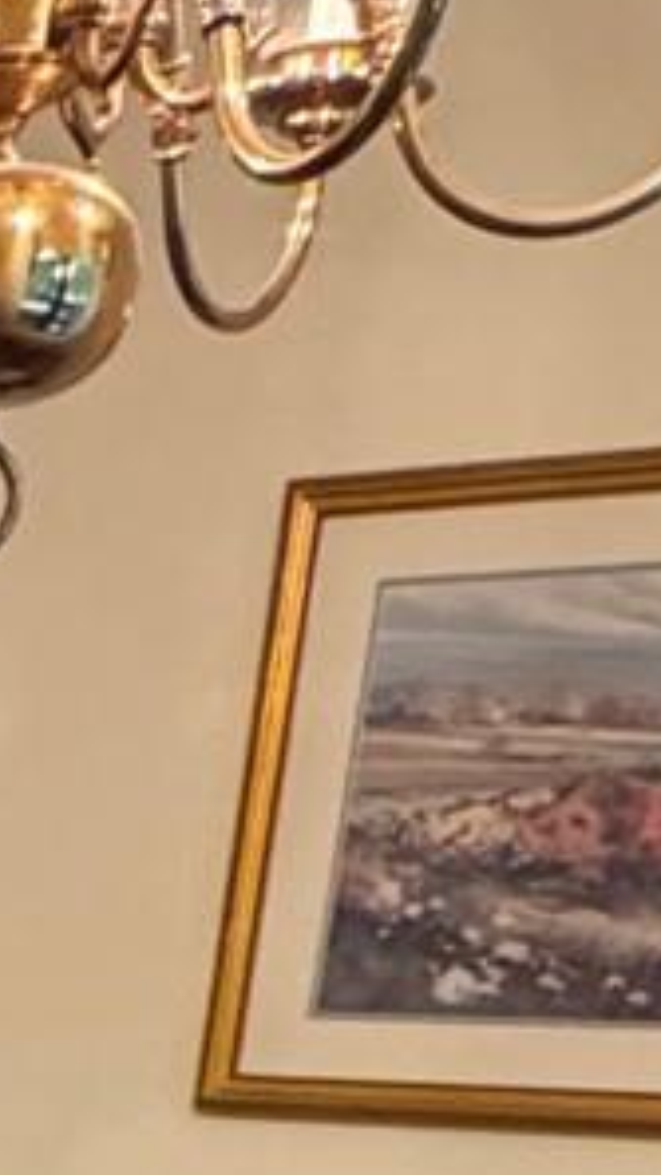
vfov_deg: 17.6
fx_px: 3273
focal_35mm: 105
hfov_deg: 9.1
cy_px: 1927
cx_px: -1381
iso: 500
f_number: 2.2
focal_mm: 2.22
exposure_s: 1/60
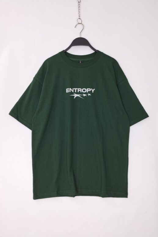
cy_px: 119
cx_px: 77
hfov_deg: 43.6
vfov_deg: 62.0
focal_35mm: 30
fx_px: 198
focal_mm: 4.27
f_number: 1.8
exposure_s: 1/15
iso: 100
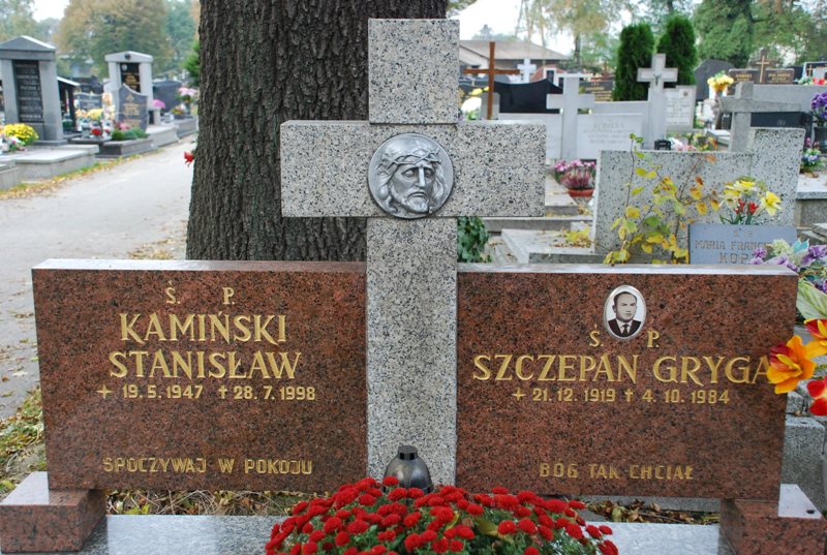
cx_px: 414
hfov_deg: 46.3
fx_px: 967
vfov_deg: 32.0
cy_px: 278
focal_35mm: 42
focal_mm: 28
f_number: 5.6
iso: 500
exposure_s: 1/60
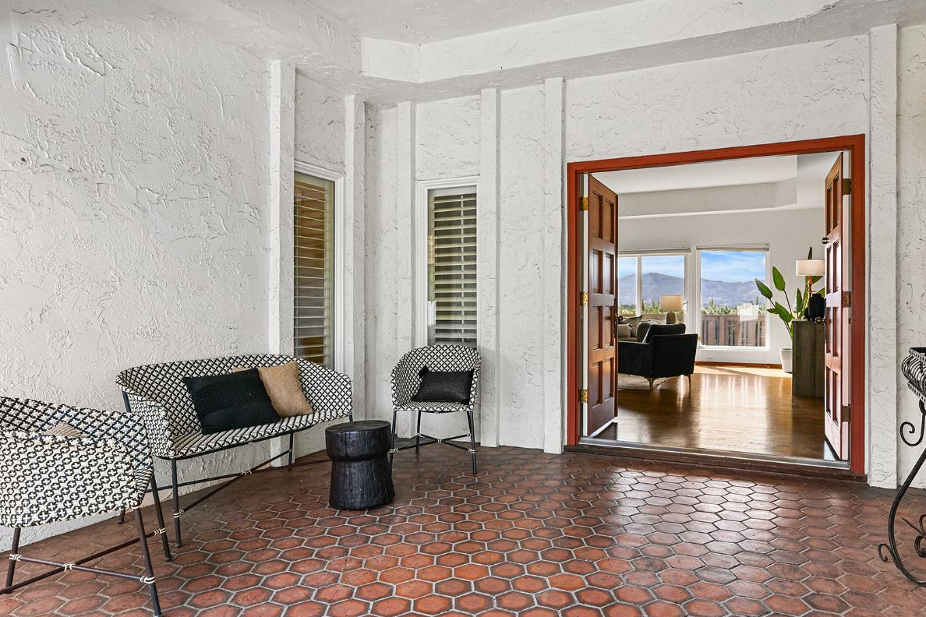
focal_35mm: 24
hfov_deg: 73.5
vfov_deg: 53.1
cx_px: 512
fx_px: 617
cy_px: 298
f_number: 9
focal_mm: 19
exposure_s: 1/320
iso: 800
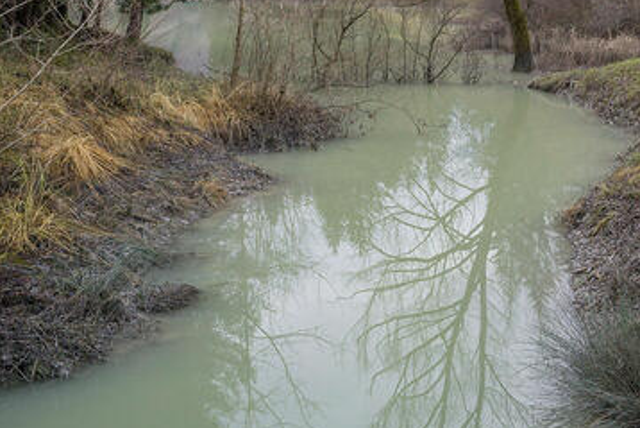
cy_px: -13
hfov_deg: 32.7
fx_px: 1085
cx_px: 400
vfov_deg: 21.4
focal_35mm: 61
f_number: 11
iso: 1600
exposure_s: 1/180
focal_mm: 45
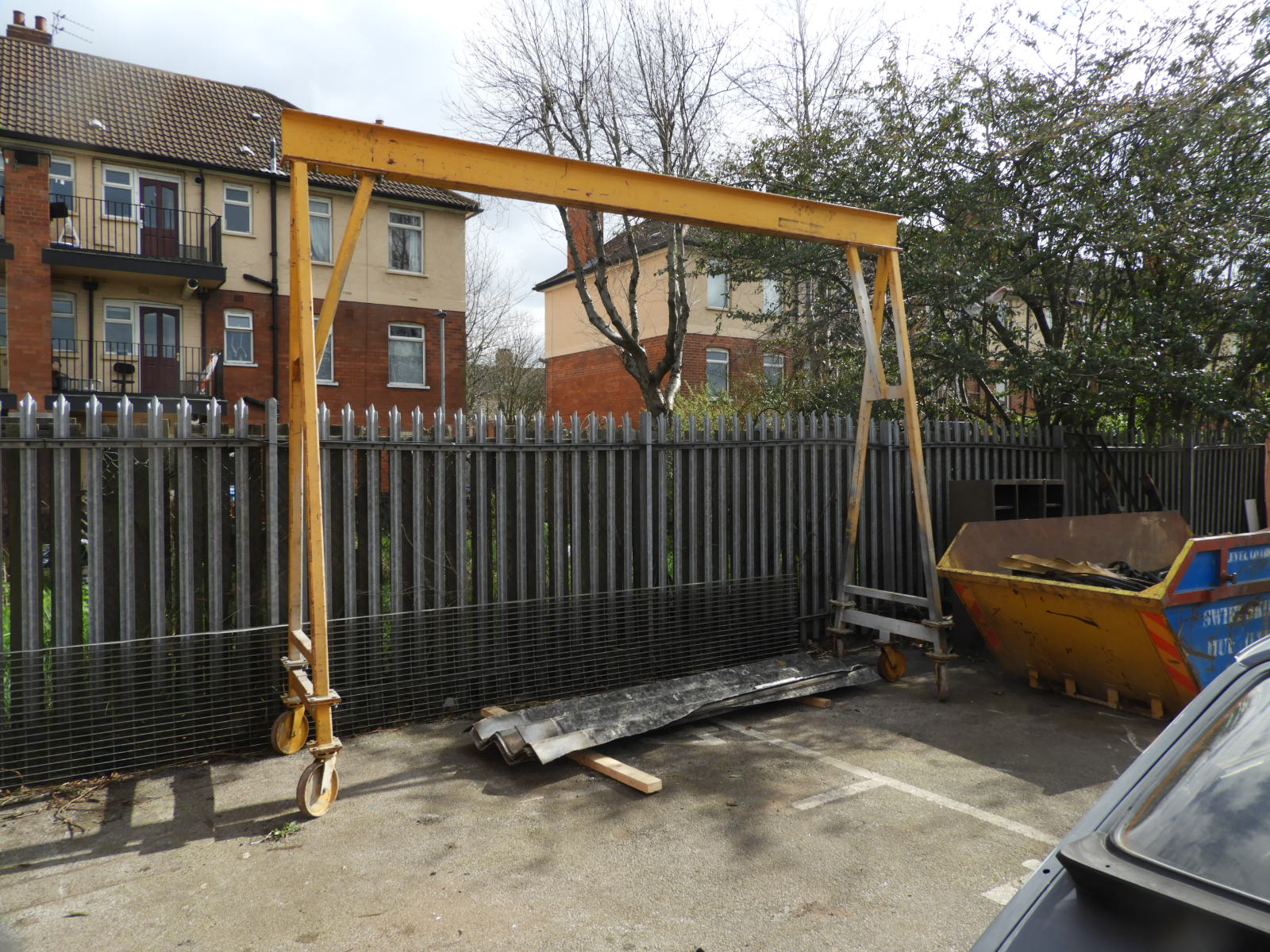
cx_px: 635
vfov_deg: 56.8
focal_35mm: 24
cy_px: 476
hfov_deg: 71.6
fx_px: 881
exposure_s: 1/800
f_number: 3.3
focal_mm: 4.3
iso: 100
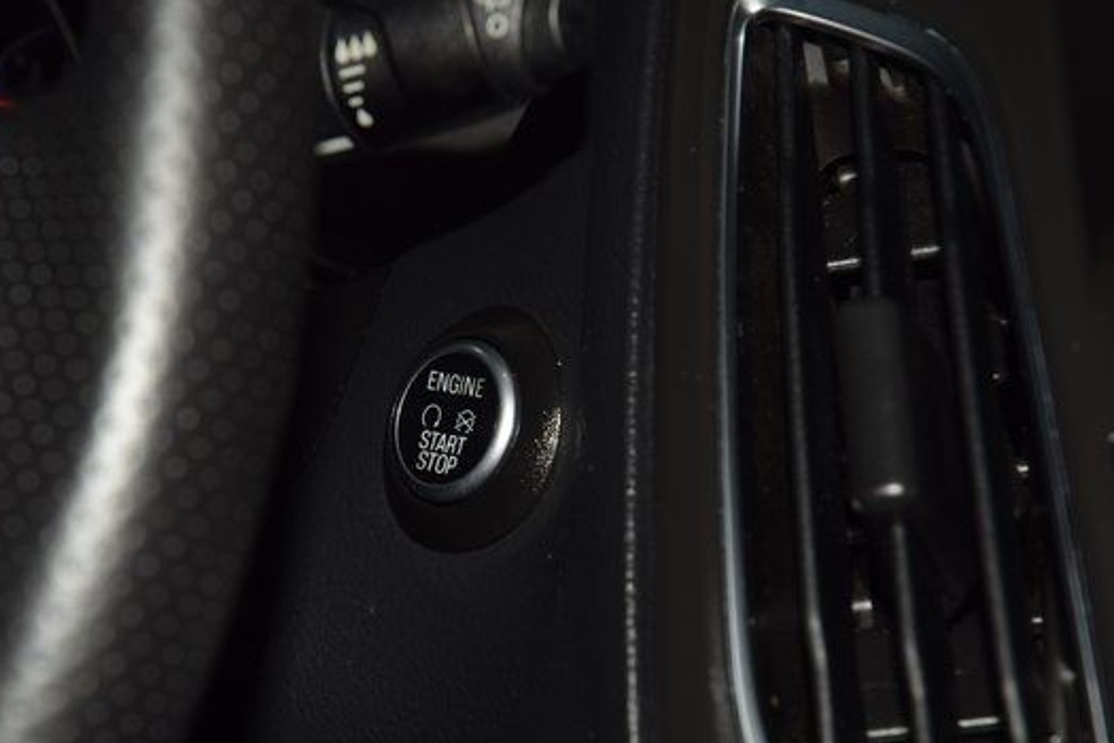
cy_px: 417
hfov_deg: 16.0
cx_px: 452
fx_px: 3961
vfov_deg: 10.7
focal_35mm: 128
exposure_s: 1/125
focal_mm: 70
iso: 100
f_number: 8
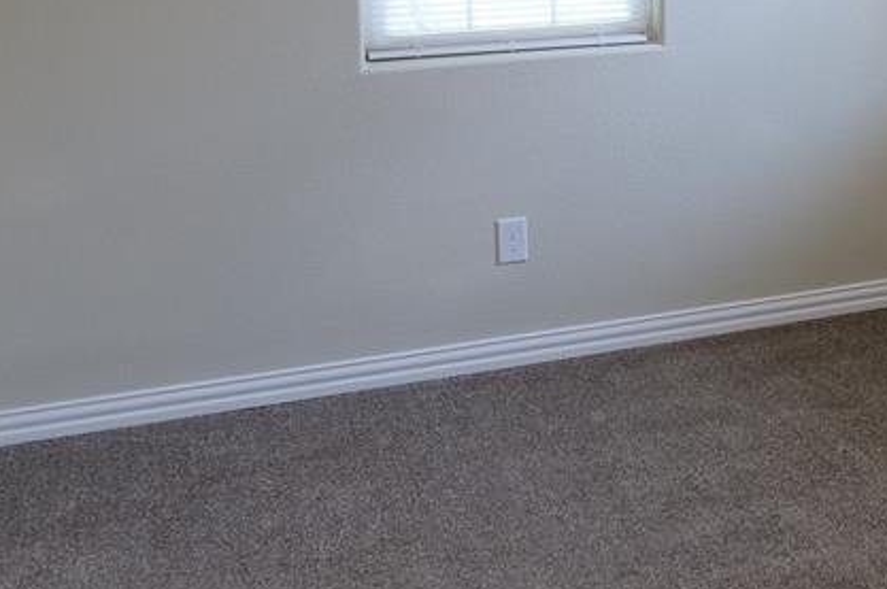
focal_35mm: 59
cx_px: 798
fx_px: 1452
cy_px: 0
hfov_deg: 32.3
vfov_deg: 22.1
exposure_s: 1/80
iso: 200
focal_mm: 24
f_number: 2.2
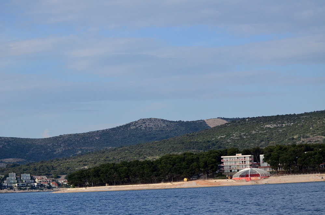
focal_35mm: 105
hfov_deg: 19.5
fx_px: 946
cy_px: 108
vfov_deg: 13.0
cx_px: 162
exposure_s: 1/5000
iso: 800
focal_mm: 70
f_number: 4.5
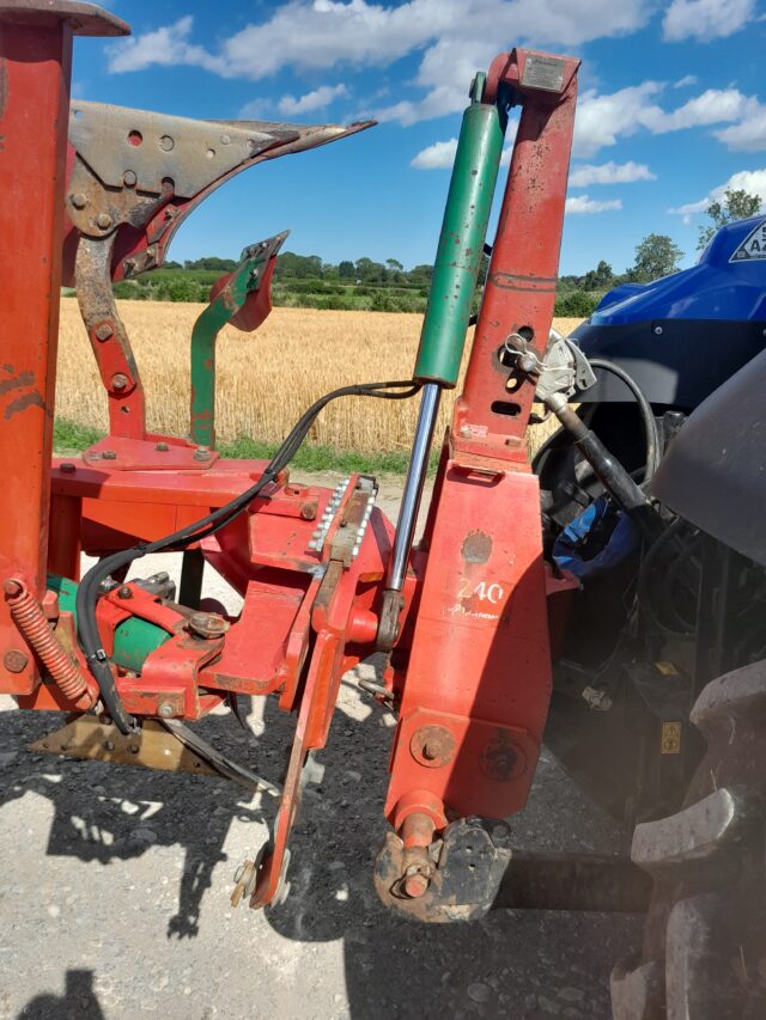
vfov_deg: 65.3
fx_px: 796
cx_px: 383
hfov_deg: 51.4
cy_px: 510
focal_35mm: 27
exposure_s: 1/485
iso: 40
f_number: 1.8
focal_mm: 4
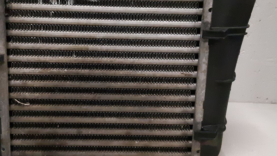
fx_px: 367
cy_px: 65
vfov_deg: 23.9
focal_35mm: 50
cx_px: 110
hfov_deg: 41.1
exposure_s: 1/204
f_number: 1.7
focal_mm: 3.93
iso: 800
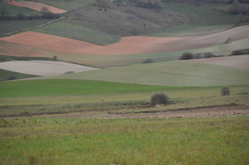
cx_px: 124
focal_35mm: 300
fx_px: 2072
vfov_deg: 4.6
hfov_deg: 6.9
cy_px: 82
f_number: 5.6
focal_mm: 200
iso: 500
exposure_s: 1/500
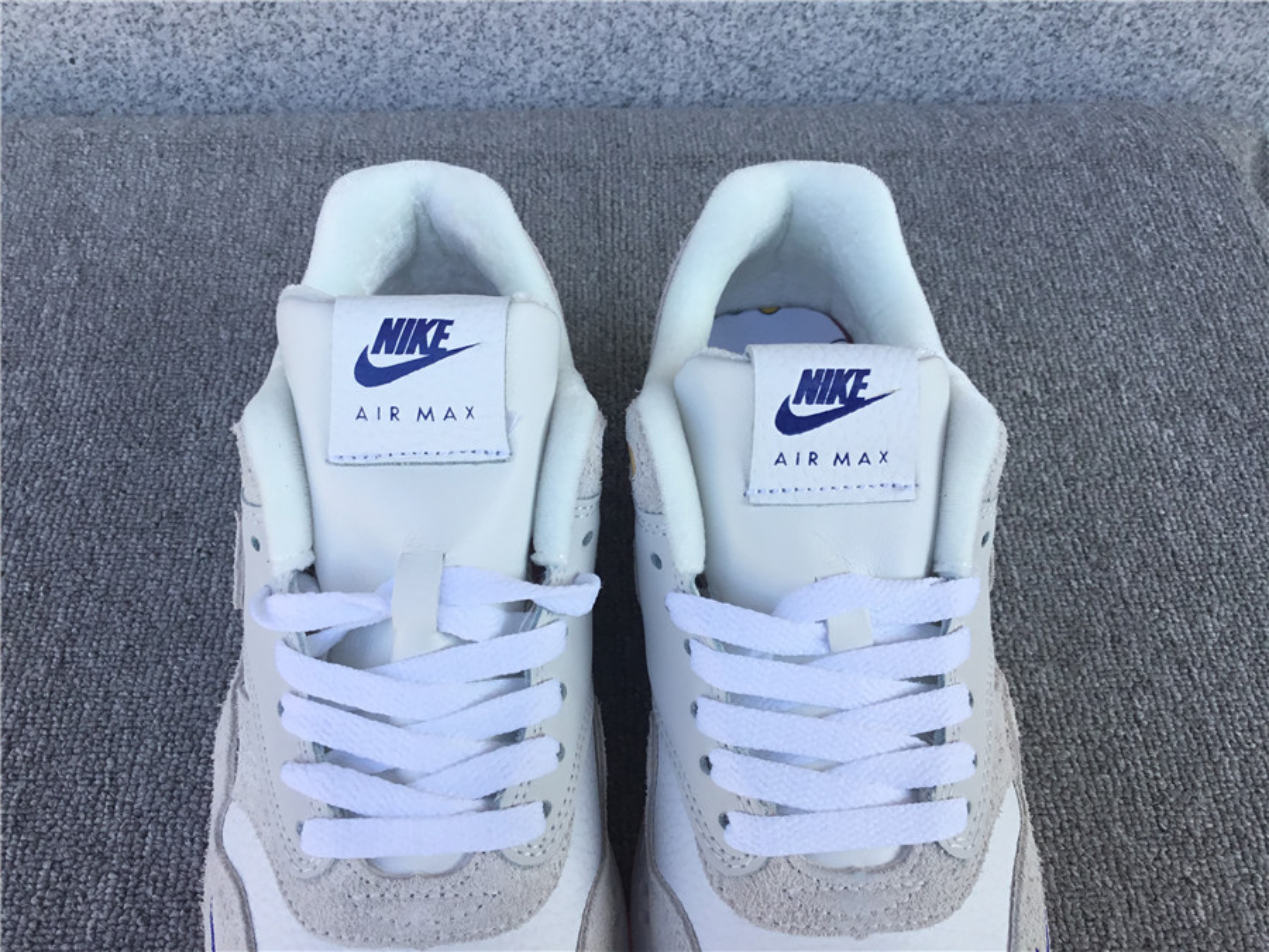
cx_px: 634
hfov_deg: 58.4
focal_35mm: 31
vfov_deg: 45.4
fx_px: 1136
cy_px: 476
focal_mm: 3.3
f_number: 2.4
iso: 25
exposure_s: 1/335
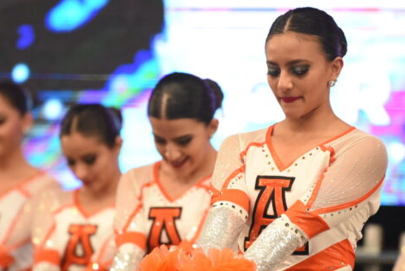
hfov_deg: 4.8
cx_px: 195
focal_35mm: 433
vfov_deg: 3.2
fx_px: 4874
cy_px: 208
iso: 4000
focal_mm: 200
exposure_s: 1/800
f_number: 2.8
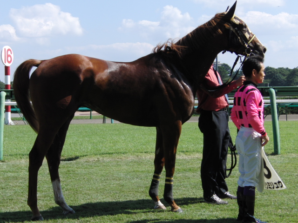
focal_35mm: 82
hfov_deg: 23.8
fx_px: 706
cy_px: 112
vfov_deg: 18.0
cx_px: 149
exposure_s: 1/1000
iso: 100
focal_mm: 14.6
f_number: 3.7
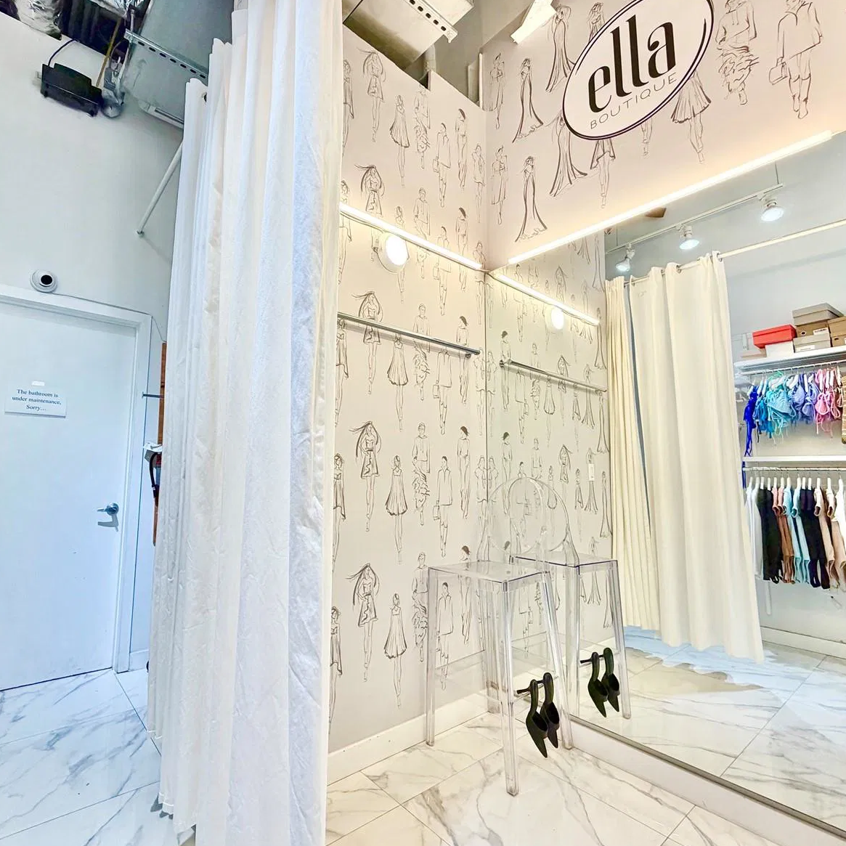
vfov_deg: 84.0
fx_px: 470
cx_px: 342
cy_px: 420
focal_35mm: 17
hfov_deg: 83.0
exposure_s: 1/120
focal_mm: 2.22
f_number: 2.2
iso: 125
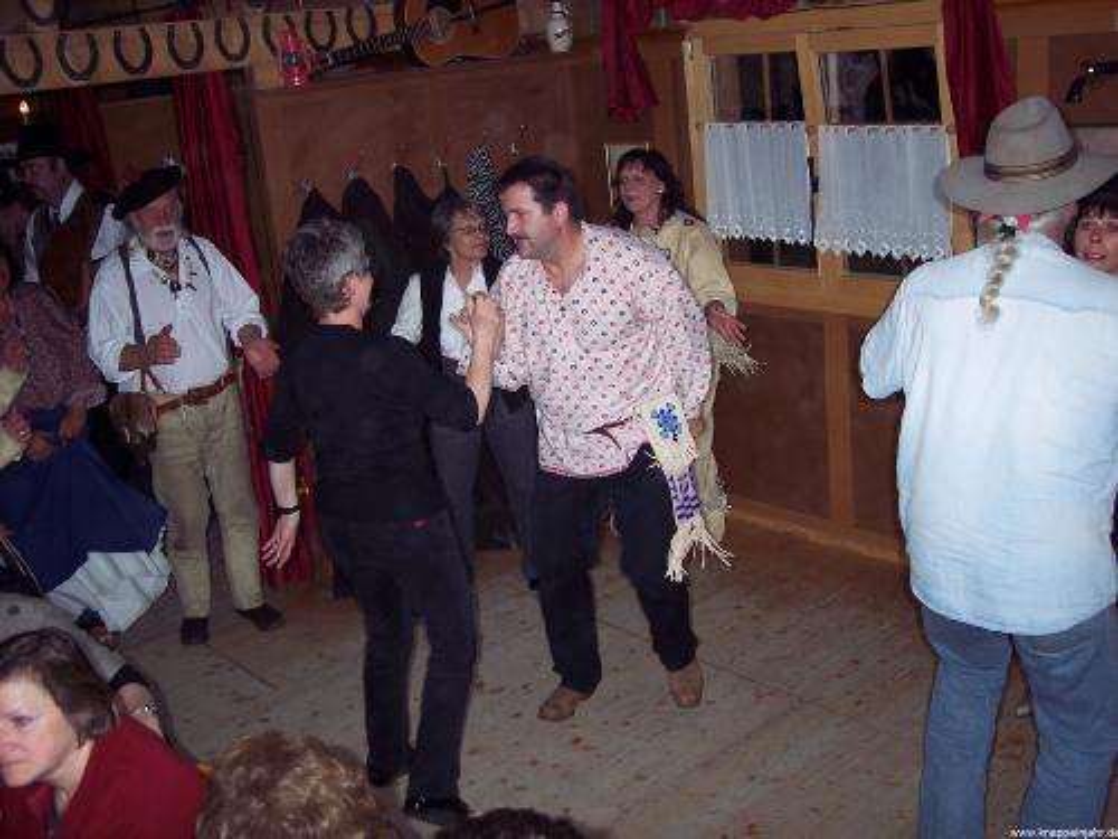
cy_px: 420
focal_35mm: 39
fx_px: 1260
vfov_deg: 36.8
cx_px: 559
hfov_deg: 47.9
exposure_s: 1/60
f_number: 2.8
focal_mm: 8
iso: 100
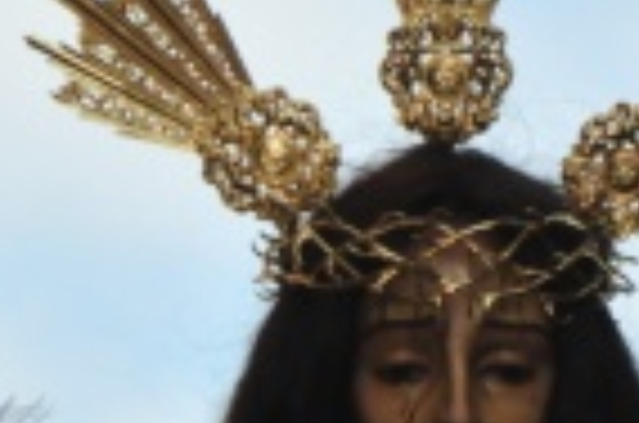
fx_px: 14257
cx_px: 454
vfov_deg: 1.7
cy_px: 513
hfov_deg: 2.6
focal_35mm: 805
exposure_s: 1/320
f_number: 16
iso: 800
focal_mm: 170
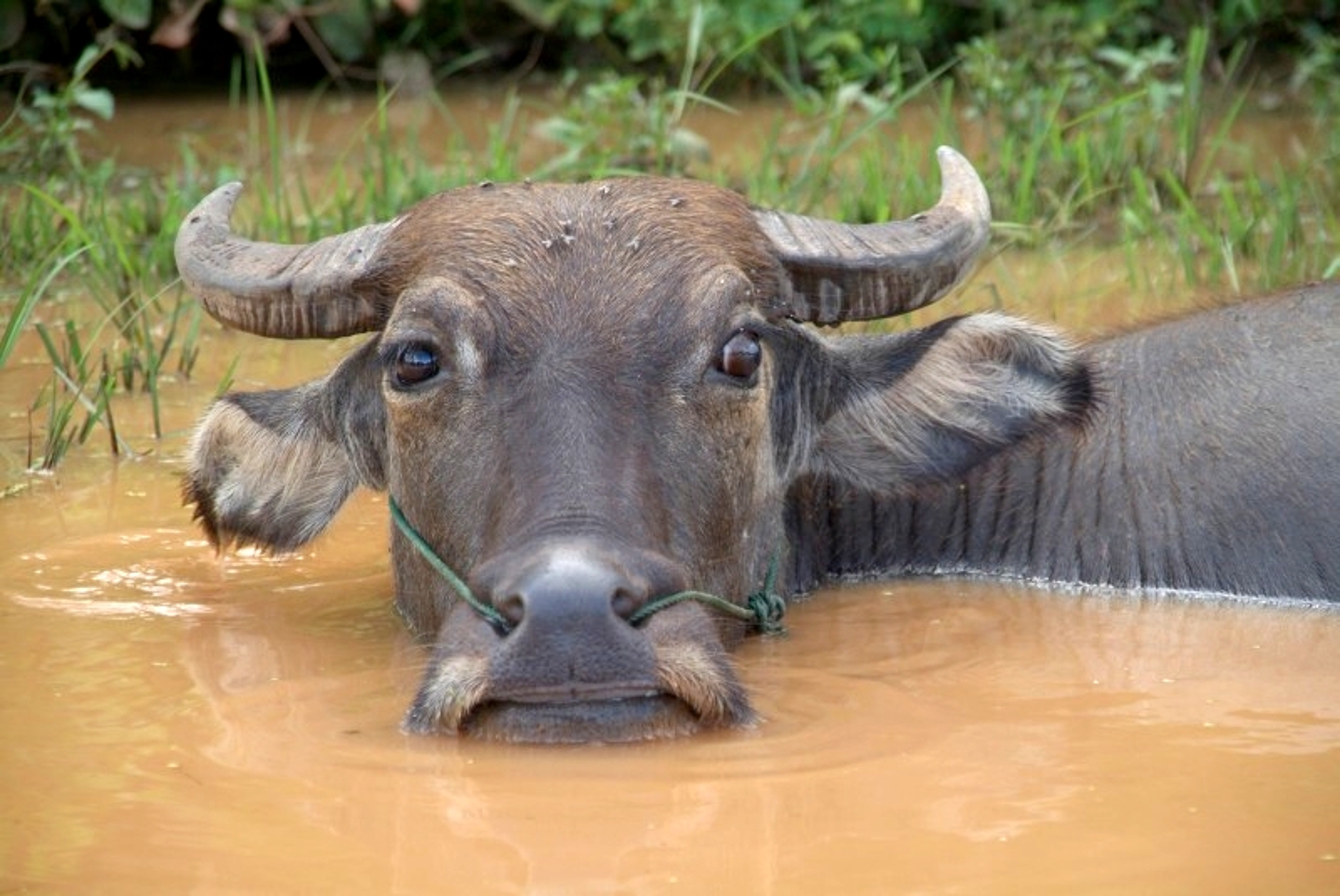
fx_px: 6482
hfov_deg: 11.8
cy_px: 448
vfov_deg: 7.9
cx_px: 670
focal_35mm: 174
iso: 400
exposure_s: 1/180
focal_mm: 116
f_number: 5.6
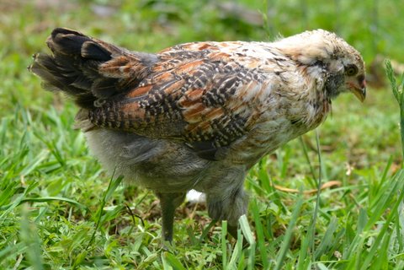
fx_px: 5050
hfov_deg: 4.6
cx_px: 202
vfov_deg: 3.1
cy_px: 135
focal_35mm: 450
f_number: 5.6
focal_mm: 300
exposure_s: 1/1250
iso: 400
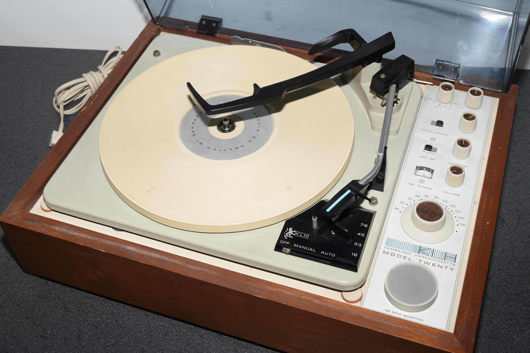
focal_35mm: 48
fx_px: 707
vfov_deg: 28.1
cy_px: 176
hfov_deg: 41.1
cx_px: 265
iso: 100
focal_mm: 32
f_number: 8
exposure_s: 1/60
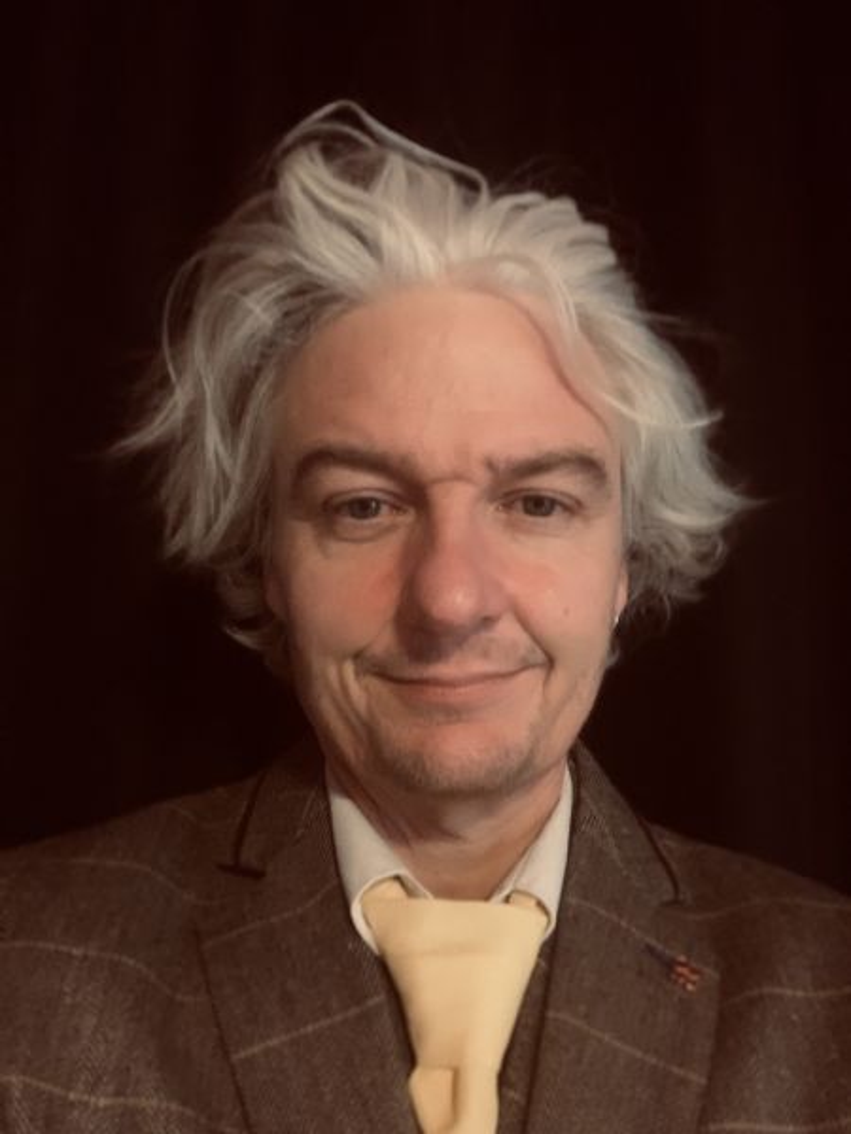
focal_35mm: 32
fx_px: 1049
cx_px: 426
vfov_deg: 56.8
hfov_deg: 44.2
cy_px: 567
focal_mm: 2.87
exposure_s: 1/17
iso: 500
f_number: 2.2
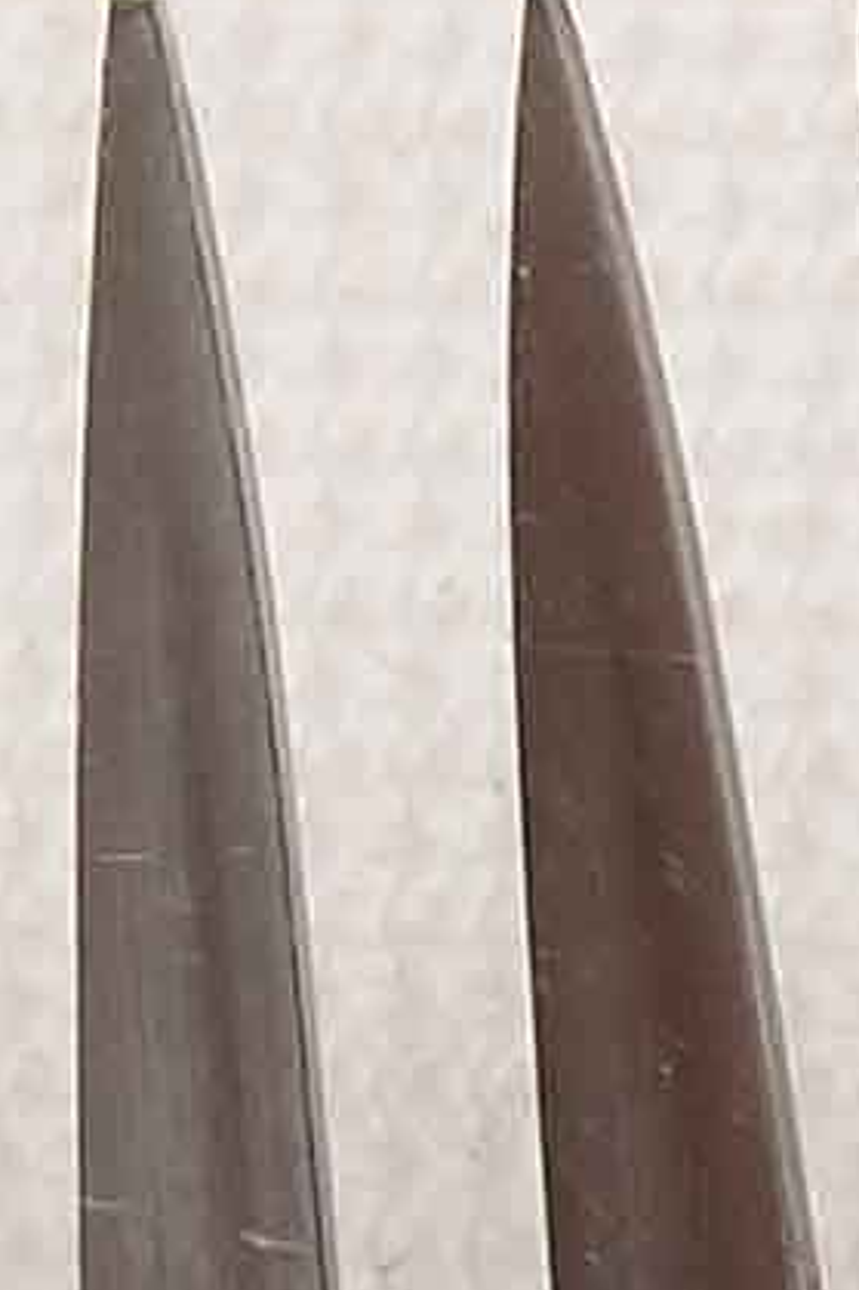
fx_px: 29013
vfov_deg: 2.5
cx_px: 4427
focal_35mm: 810
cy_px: 3753
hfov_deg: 1.7
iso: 100
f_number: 18
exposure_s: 1/160
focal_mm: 46
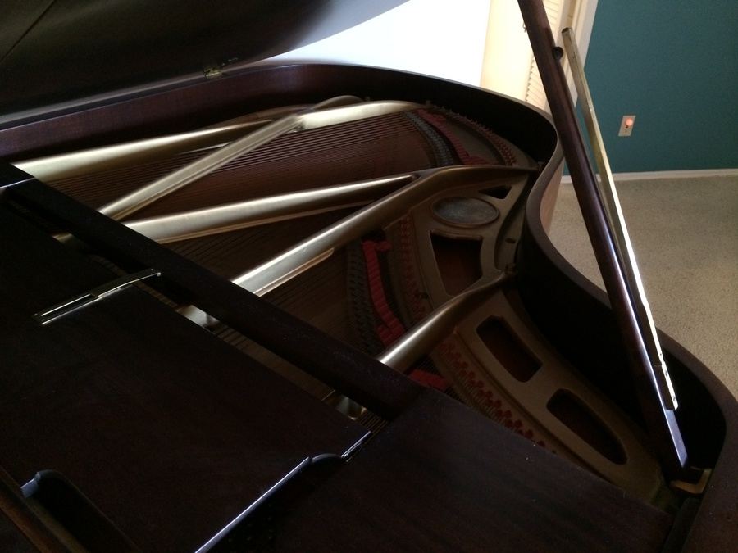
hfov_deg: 60.0
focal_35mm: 30
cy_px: 276
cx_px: 369
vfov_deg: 46.8
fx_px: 640
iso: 320
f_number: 2.2
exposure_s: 1/15
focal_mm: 4.12
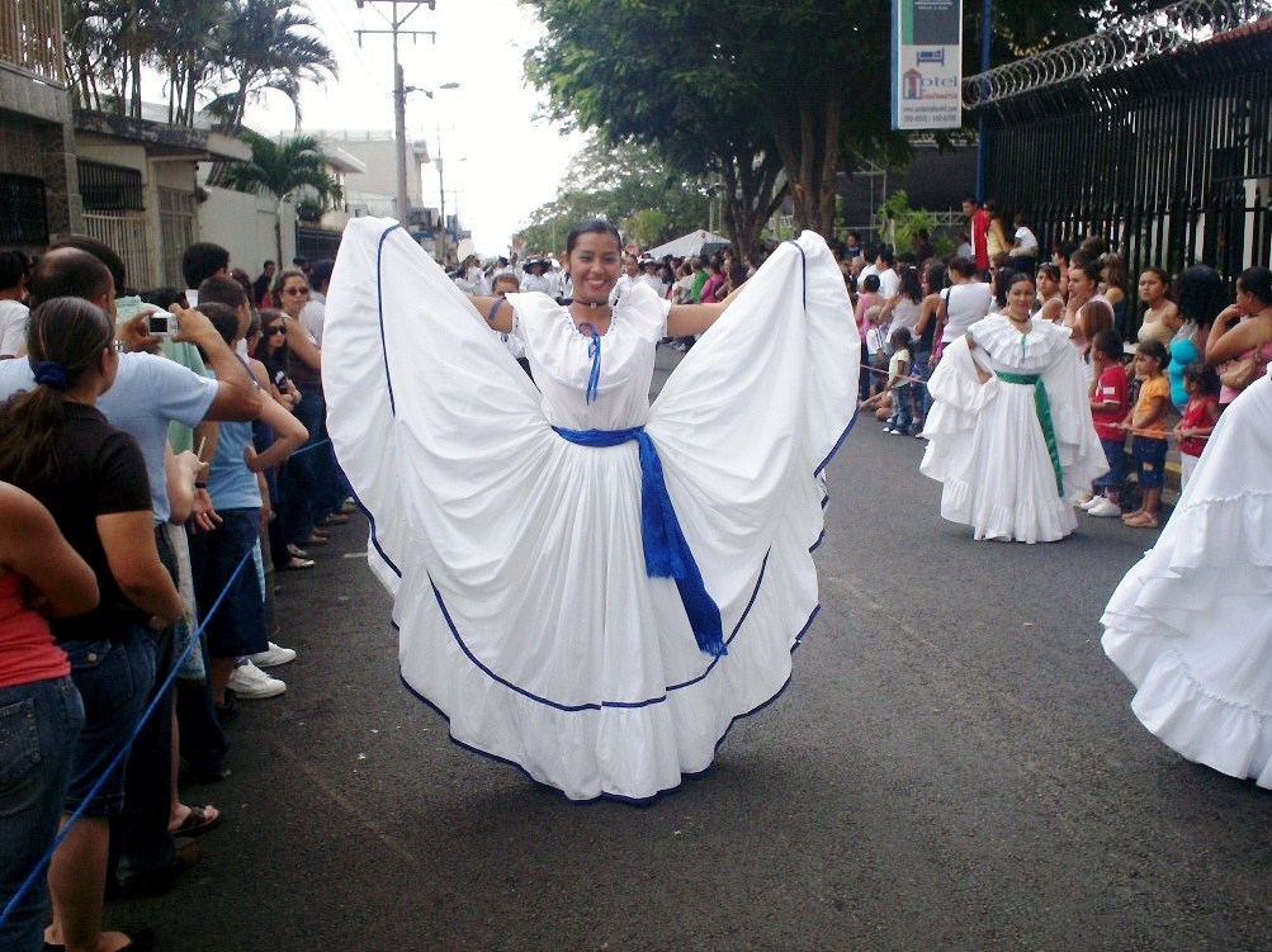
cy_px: 476
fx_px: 1322
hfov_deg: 51.4
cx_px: 636
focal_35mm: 36
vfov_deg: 39.6
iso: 100
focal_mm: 6
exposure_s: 1/244
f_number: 4.5
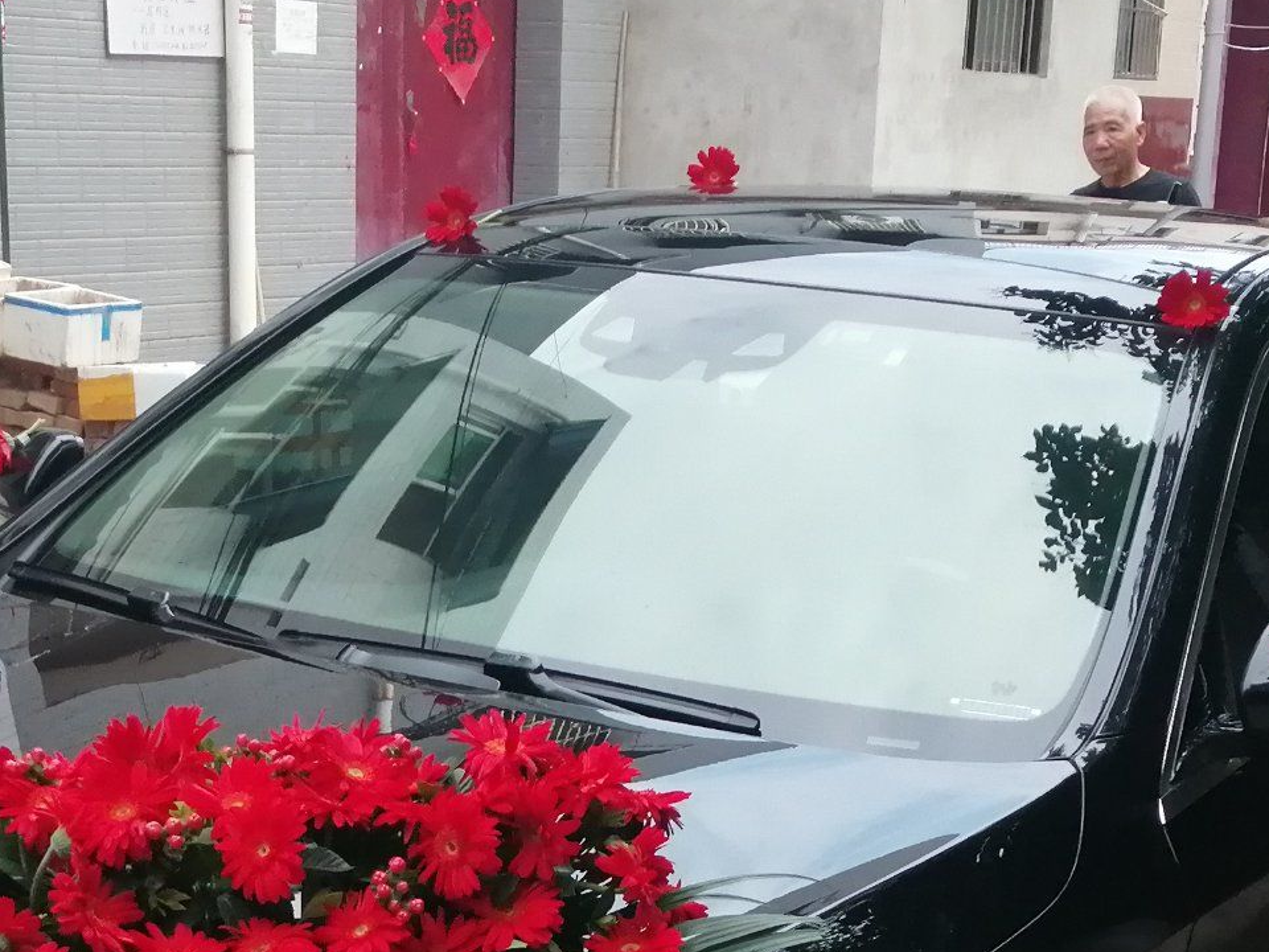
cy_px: 1086
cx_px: 556
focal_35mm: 74
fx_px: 2713
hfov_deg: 26.3
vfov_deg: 19.0
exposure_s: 1/556
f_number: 1.8
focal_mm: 3.62
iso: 160
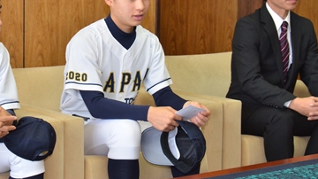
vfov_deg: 9.9
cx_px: 102
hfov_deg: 17.5
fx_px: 1028
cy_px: 53
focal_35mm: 122
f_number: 6.3
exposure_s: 1/250
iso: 2200
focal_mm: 56
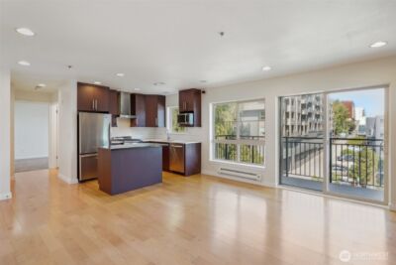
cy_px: 132
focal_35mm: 17
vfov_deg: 70.5
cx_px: 198
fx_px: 187
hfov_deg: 93.3
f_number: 8
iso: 400
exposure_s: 1/45
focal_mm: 17
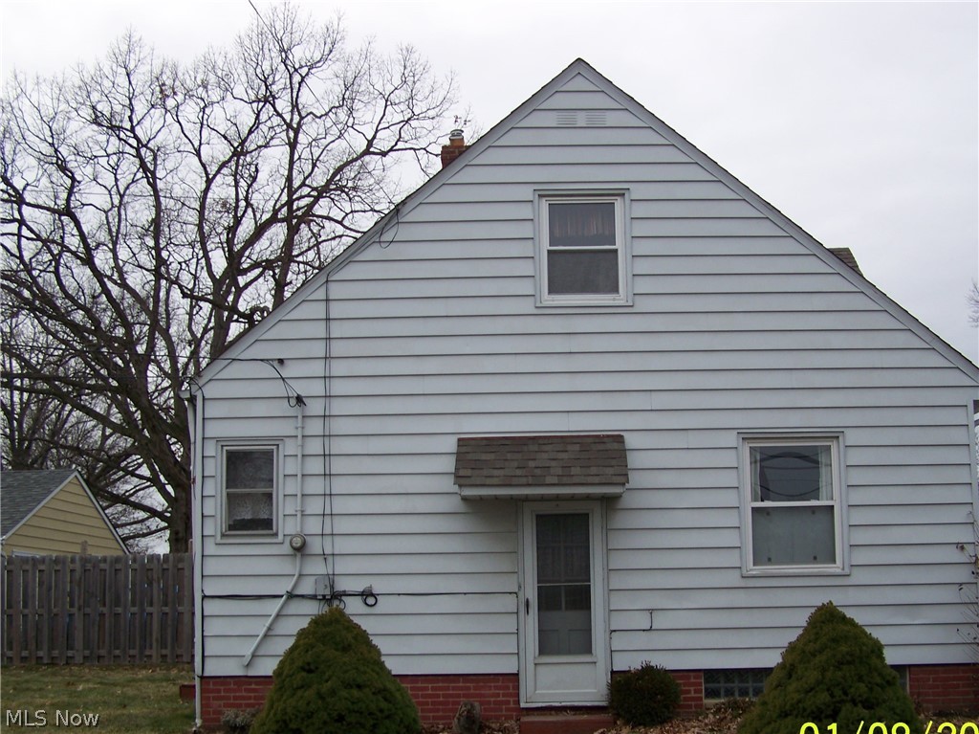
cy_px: 367
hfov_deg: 49.0
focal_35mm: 38
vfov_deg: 37.7
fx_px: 1074
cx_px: 490
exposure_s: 1/250
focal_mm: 6.3
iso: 64
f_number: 2.8
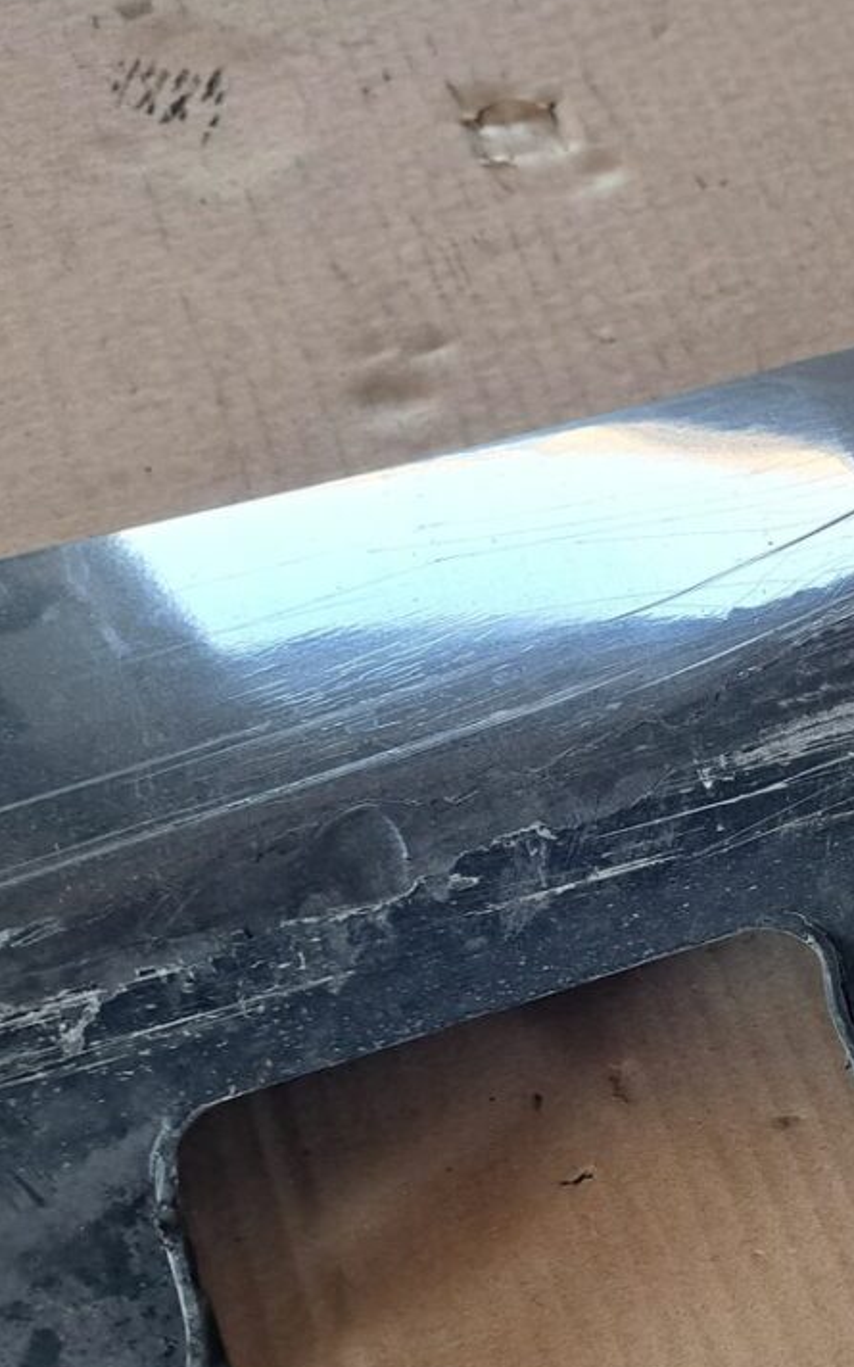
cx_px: 973
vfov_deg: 39.9
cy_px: 899
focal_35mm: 50
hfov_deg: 23.9
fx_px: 1862
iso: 160
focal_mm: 5.23
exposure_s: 1/50
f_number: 1.8
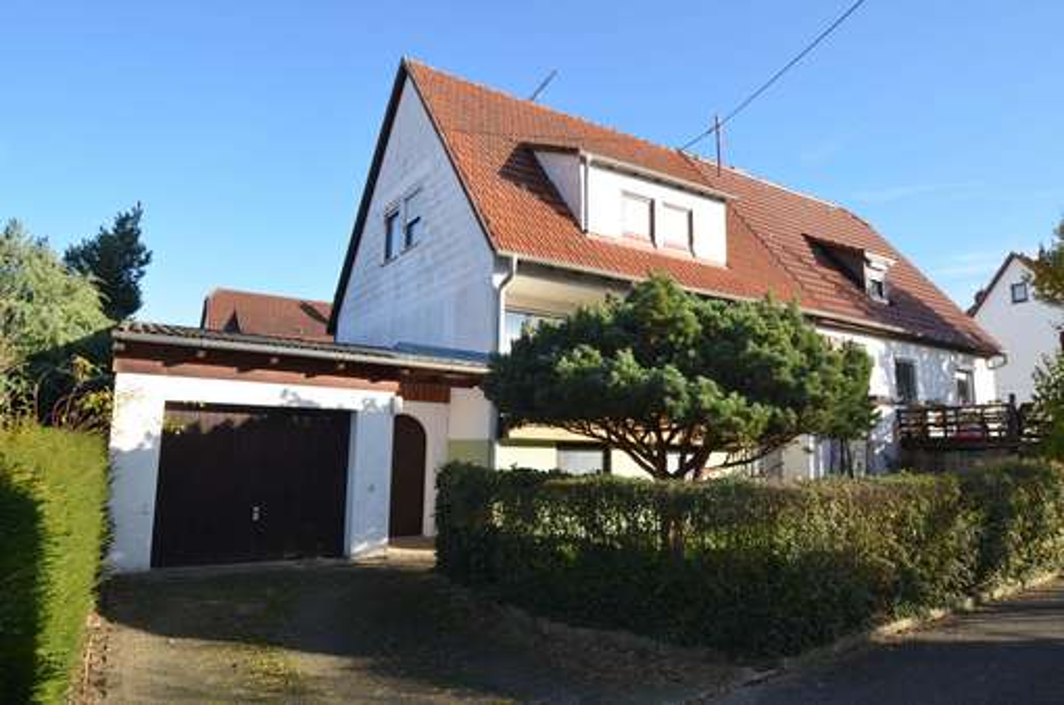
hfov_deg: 77.4
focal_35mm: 22
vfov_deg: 56.0
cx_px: 532
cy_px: 352
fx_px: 664
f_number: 7.1
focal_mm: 15
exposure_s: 1/200
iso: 100
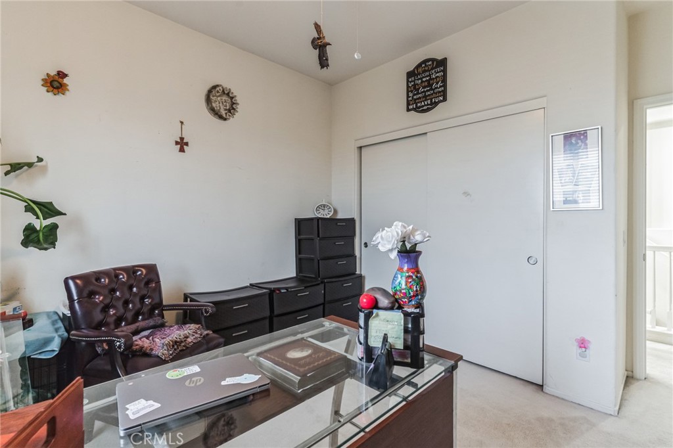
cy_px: 224
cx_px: 336
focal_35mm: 16
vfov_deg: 73.7
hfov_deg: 96.8
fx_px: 299
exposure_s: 1/30
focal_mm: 16
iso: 1600
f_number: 8
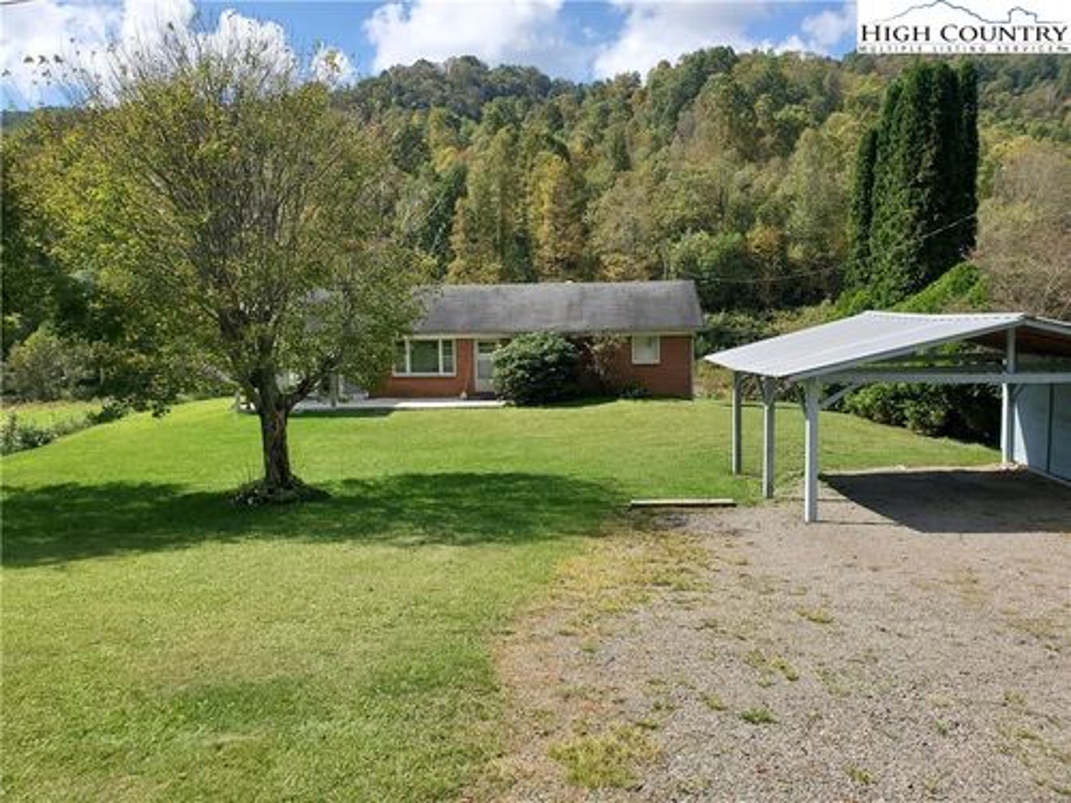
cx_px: 536
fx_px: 804
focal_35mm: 26
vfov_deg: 53.1
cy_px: 402
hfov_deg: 67.3
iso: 50
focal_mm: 4.3
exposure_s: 1/1176
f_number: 2.4
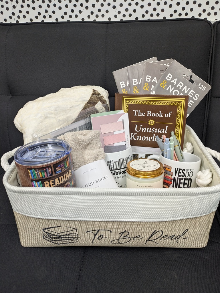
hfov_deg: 54.9
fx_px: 212
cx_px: 110
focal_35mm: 25
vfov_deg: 69.4
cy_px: 146
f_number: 1.89
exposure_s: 1/30
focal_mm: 5.43
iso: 73
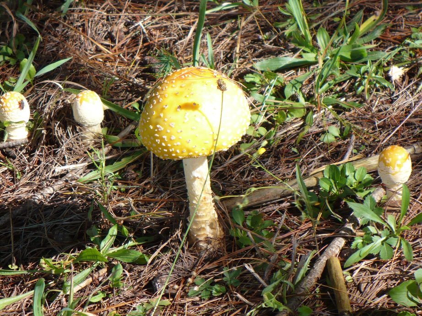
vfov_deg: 6.7
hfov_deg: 8.9
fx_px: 2706
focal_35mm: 222
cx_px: 211
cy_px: 158
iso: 100
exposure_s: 1/250
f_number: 4.5
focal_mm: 36.6
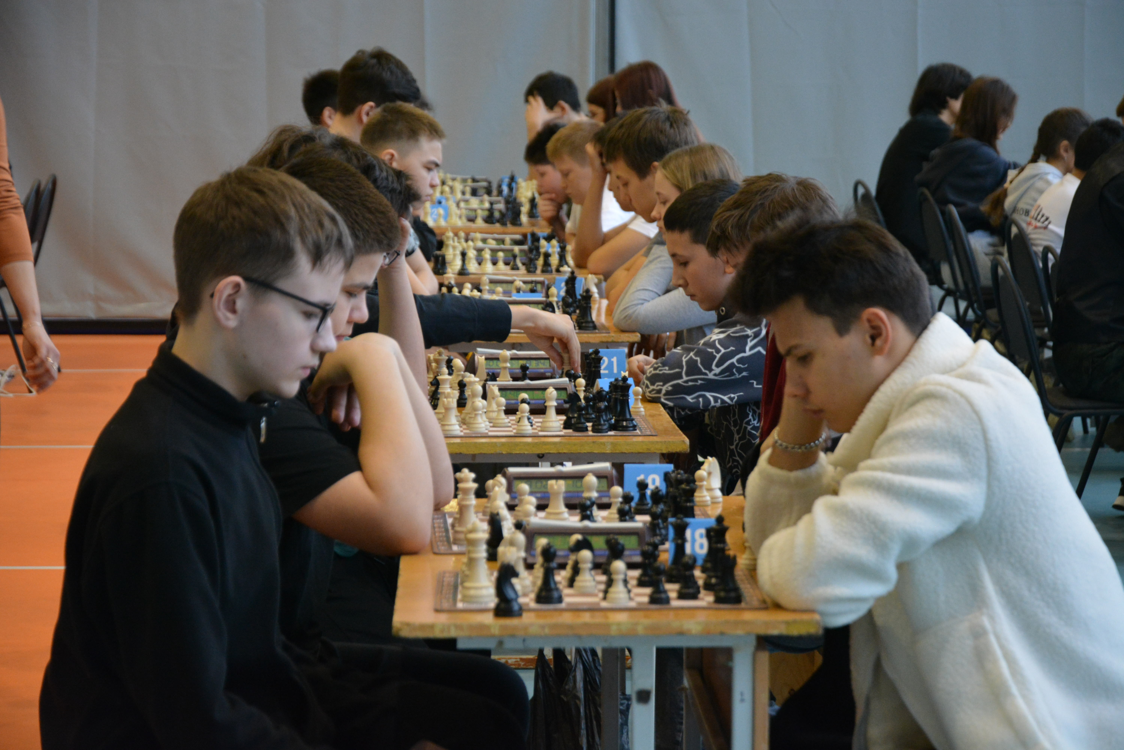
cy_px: 375
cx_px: 562
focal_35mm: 128
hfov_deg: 16.1
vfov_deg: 10.8
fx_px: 3981
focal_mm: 85
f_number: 5.6
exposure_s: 1/40
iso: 1600
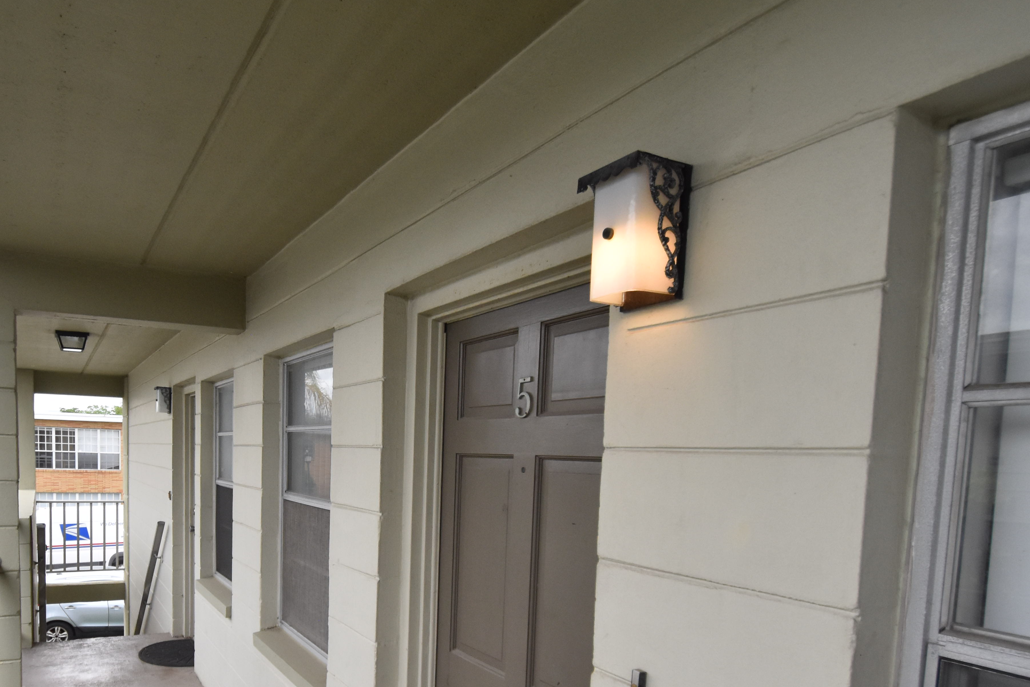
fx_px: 715
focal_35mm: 25
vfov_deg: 49.2
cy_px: 518
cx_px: 405
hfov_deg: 70.7
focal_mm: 10
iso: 800
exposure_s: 1/3000
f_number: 3.5
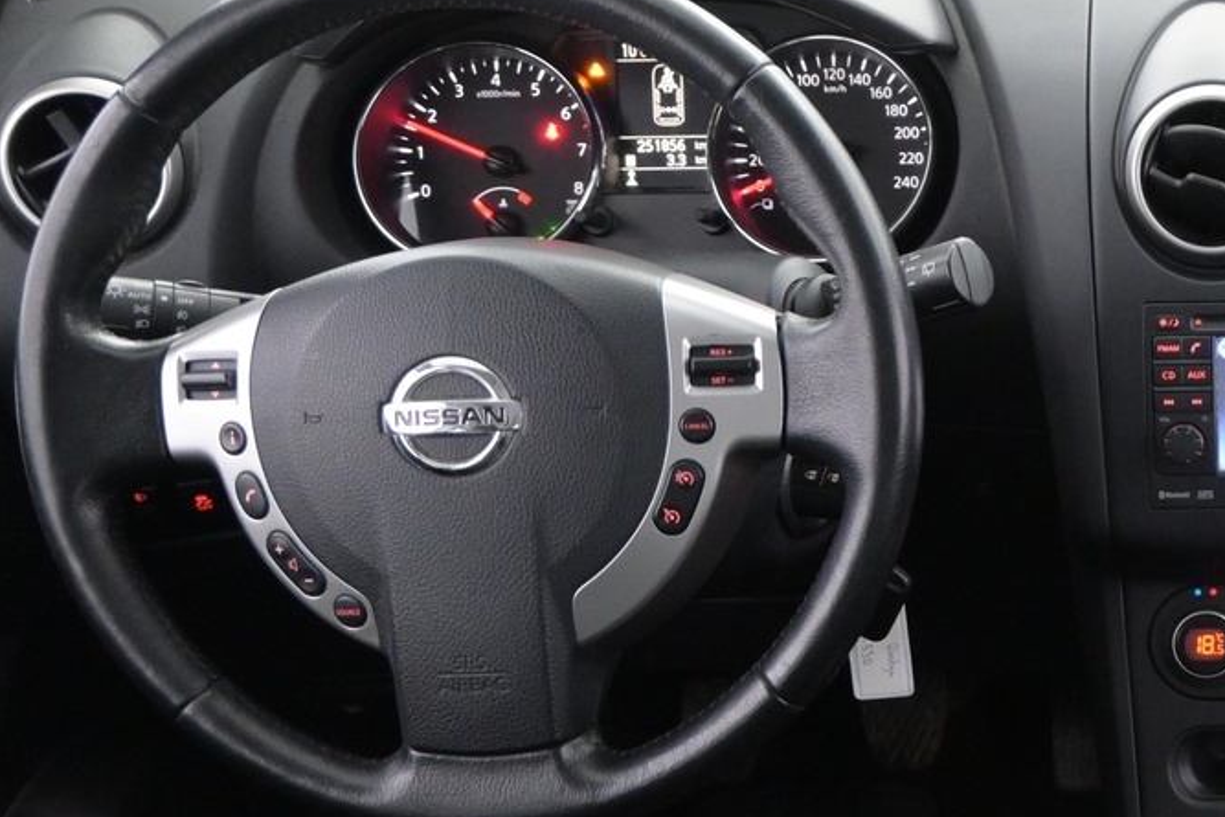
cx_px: 1308
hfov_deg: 27.0
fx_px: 2356
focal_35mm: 69
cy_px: 622
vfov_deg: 19.5
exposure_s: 1/30
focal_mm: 19
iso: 2800
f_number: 3.8
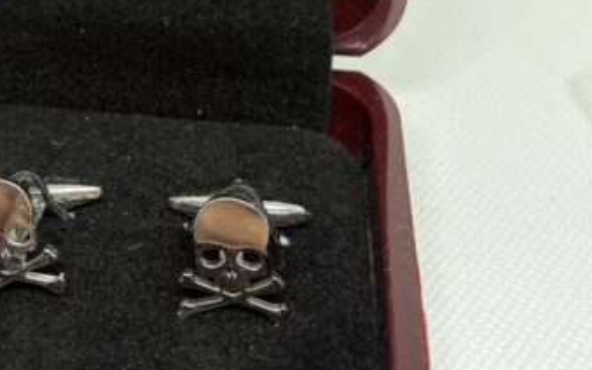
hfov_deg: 30.5
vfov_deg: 19.6
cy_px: 33
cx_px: 93
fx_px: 1049
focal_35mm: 65
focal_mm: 5.96
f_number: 1.6
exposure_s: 1/100
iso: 100
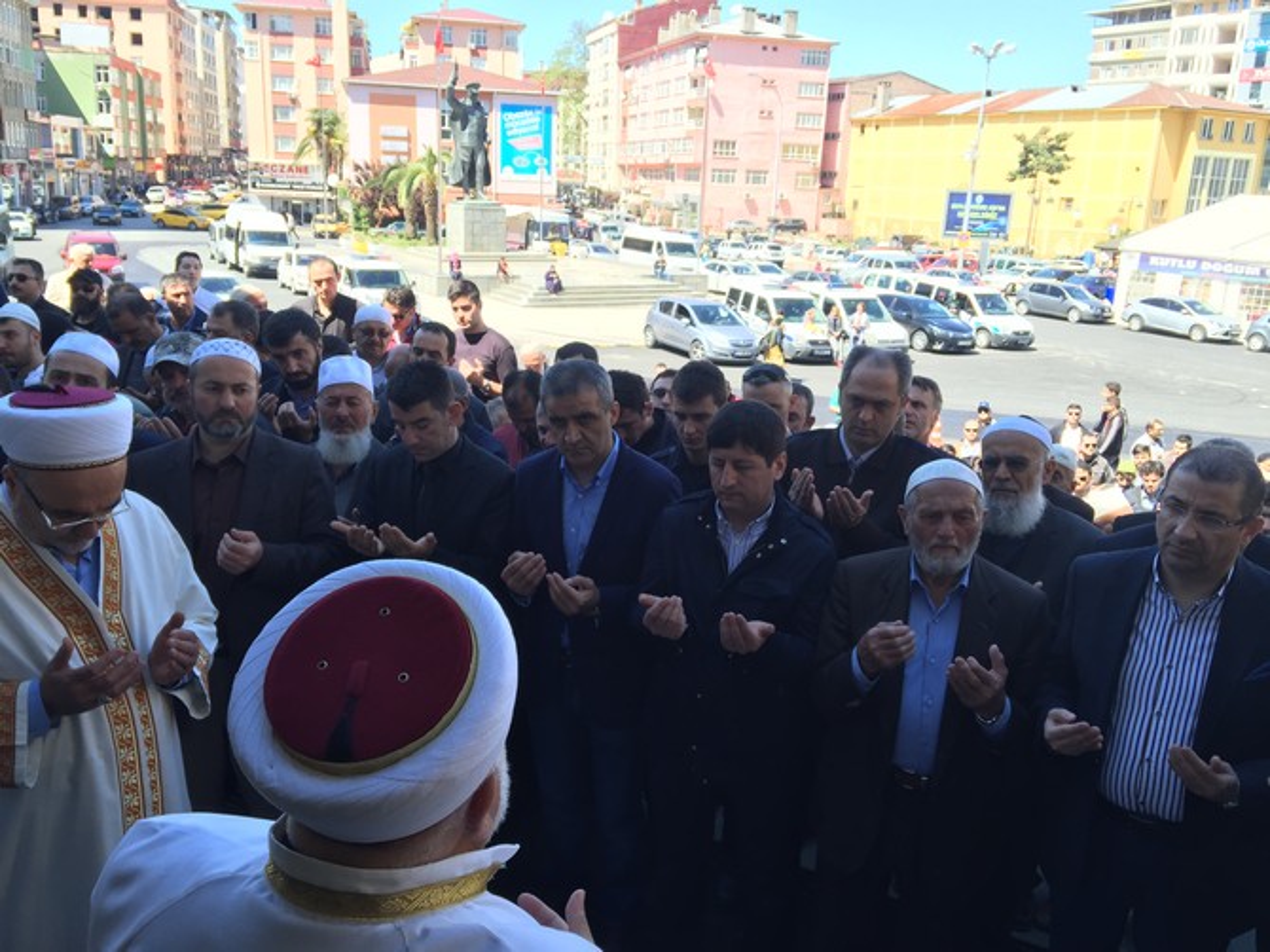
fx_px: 1064
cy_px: 476
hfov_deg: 61.7
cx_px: 635
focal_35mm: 29
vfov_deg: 48.2
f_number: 2.2
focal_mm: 4.15
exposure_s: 1/395
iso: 32
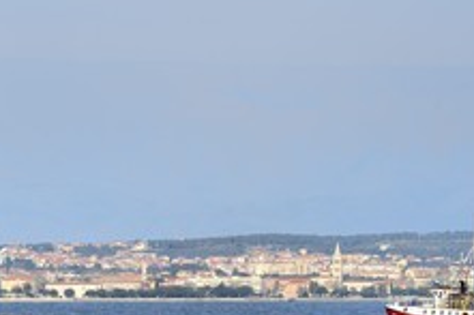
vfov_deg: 4.2
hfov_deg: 6.4
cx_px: 242
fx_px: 4250
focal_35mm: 323
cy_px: 204
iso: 200
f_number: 11
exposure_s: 1/320
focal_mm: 170
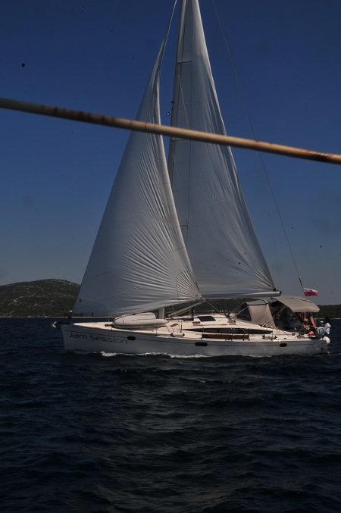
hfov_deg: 25.7
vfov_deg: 37.9
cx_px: 170
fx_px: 747
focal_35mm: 52
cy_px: 256
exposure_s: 1/125
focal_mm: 35
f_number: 32
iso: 200
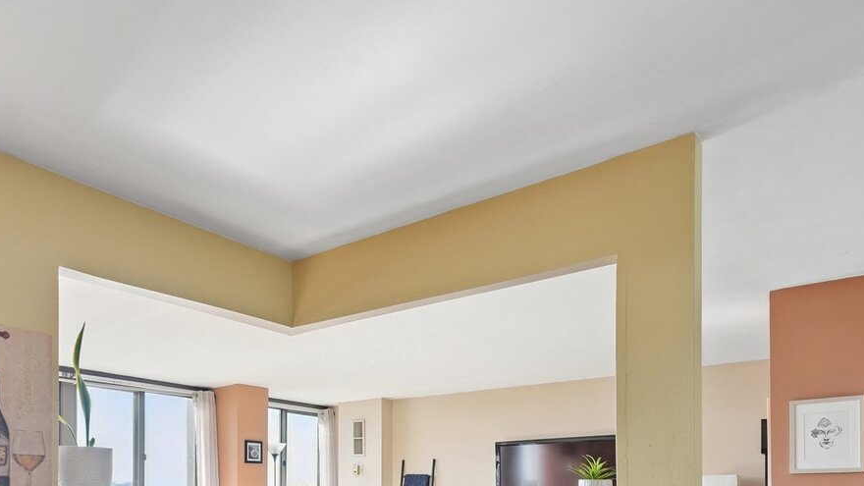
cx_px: 297
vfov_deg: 37.4
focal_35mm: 27
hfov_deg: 68.2
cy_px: 506
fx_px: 619
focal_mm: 14
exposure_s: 1/100
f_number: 5.6
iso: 400
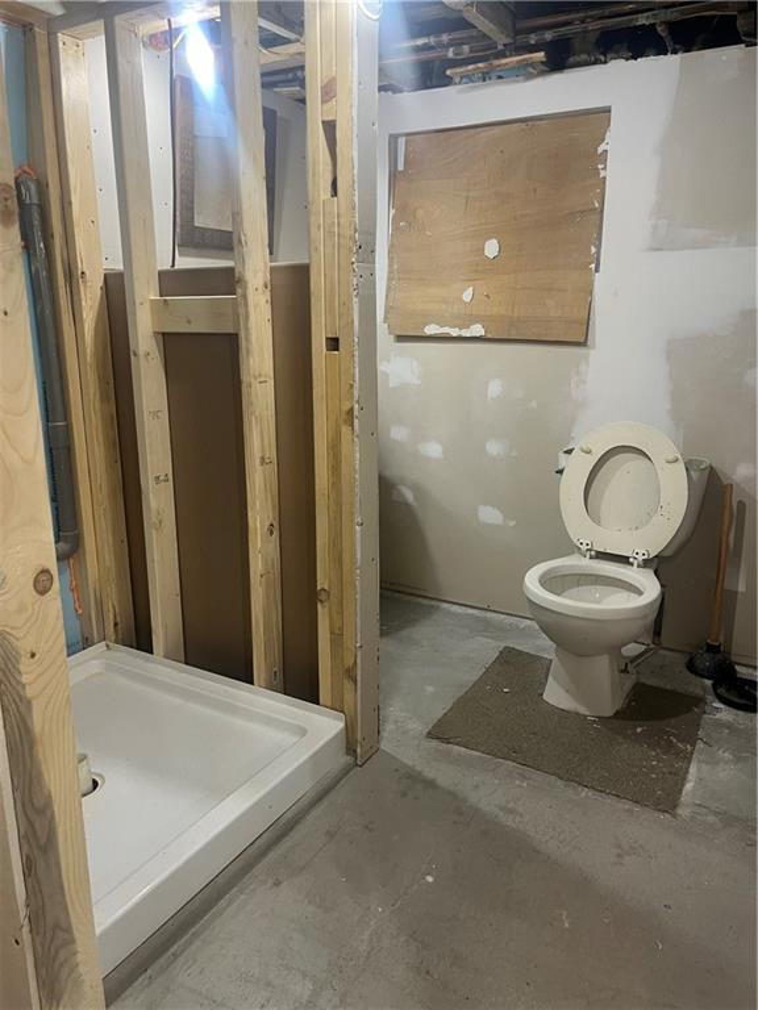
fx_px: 759
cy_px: 505
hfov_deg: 53.1
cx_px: 379
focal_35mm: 26
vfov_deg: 67.3
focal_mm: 5.1
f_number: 1.6
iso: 160
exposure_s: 1/60
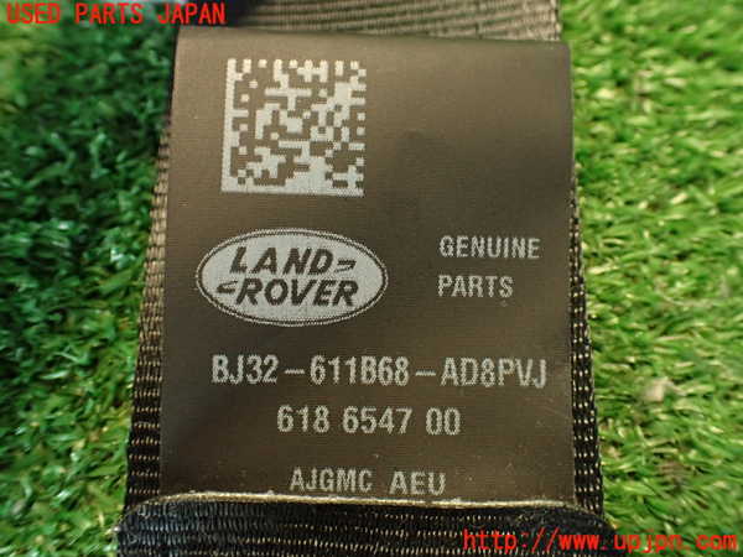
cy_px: 278
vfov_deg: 44.2
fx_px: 687
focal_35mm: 32
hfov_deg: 56.8
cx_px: 372
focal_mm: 5.79
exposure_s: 1/30
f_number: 2.4
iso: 500
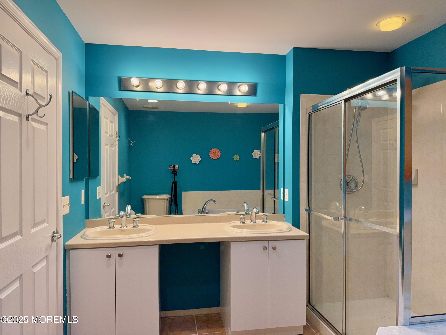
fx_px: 309
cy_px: 168
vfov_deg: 56.8
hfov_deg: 71.6
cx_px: 223
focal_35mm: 24
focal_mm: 6.76
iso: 200
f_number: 1.78
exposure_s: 1/162
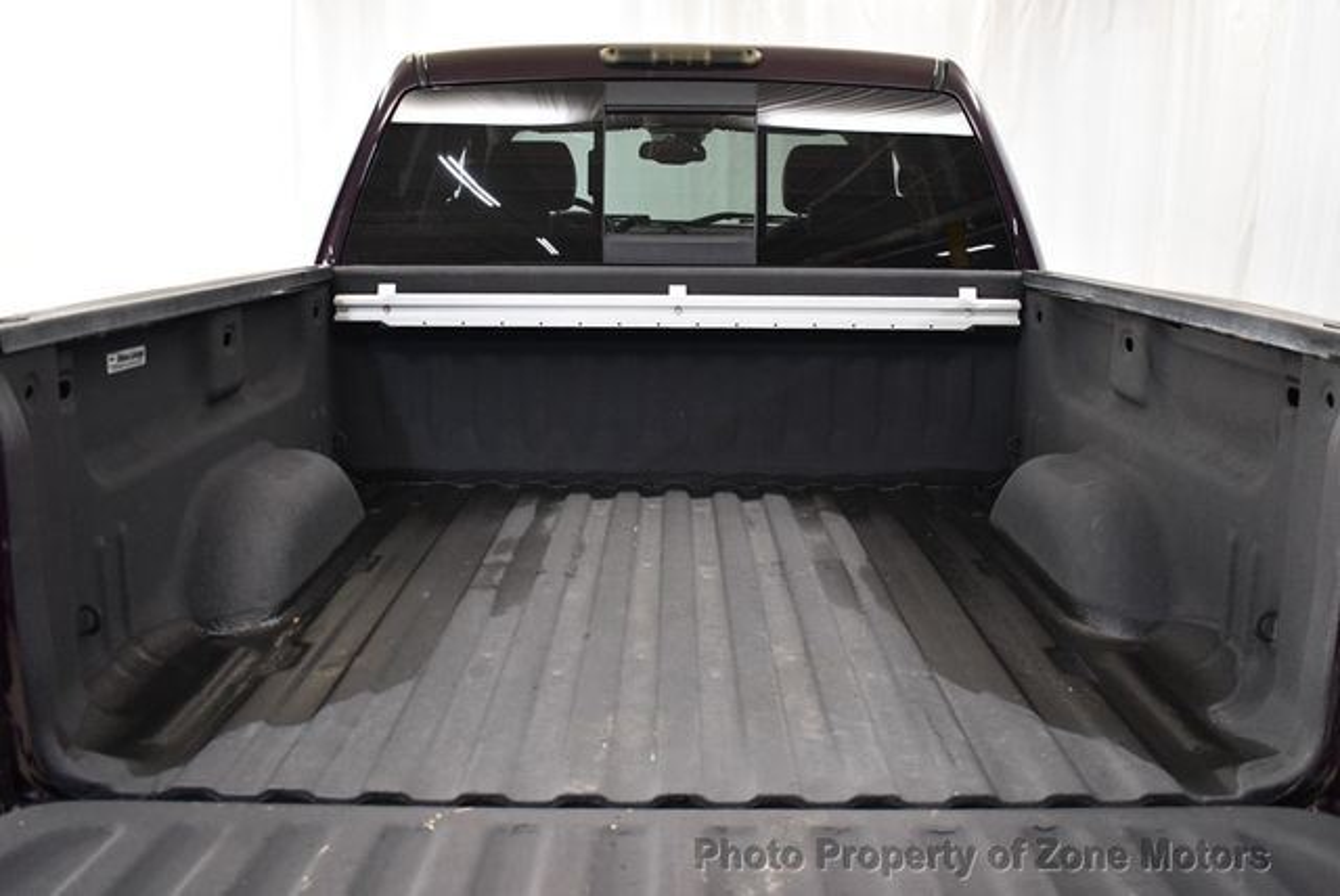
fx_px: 1341
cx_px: 670
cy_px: 448
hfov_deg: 53.1
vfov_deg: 36.9
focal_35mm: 36
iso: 2000
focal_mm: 18
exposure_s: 1/125
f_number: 3.5
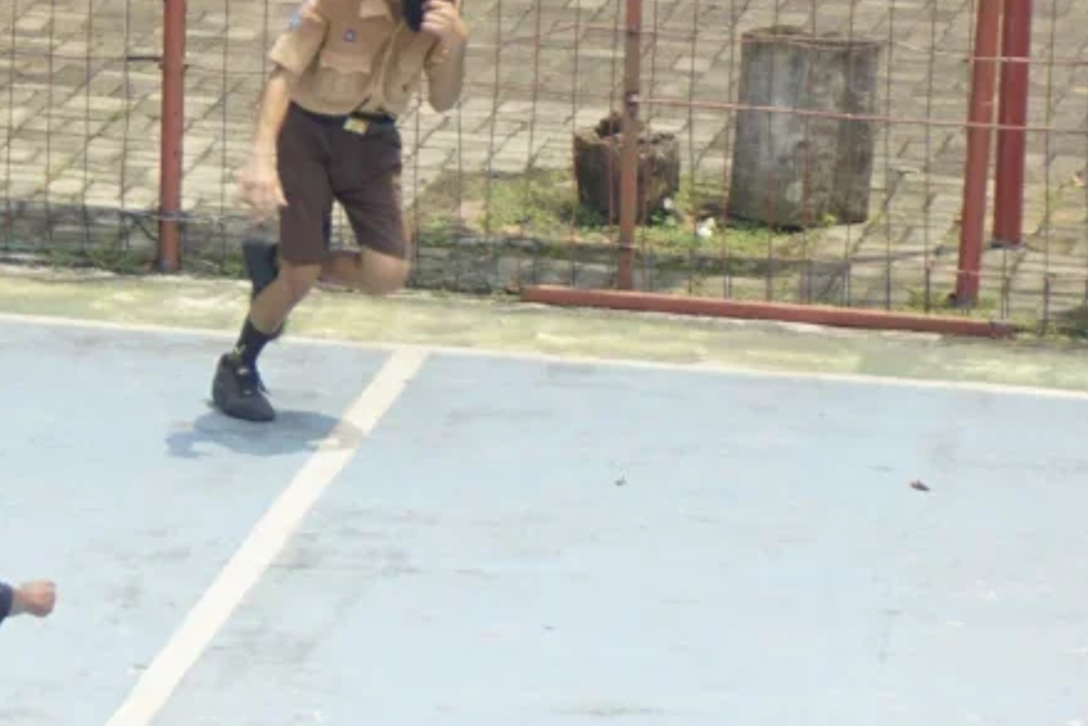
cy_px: 191
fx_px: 9916
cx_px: -689
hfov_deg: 6.2
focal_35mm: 328
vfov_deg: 4.2
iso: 100
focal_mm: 50
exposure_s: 1/320
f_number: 5.6
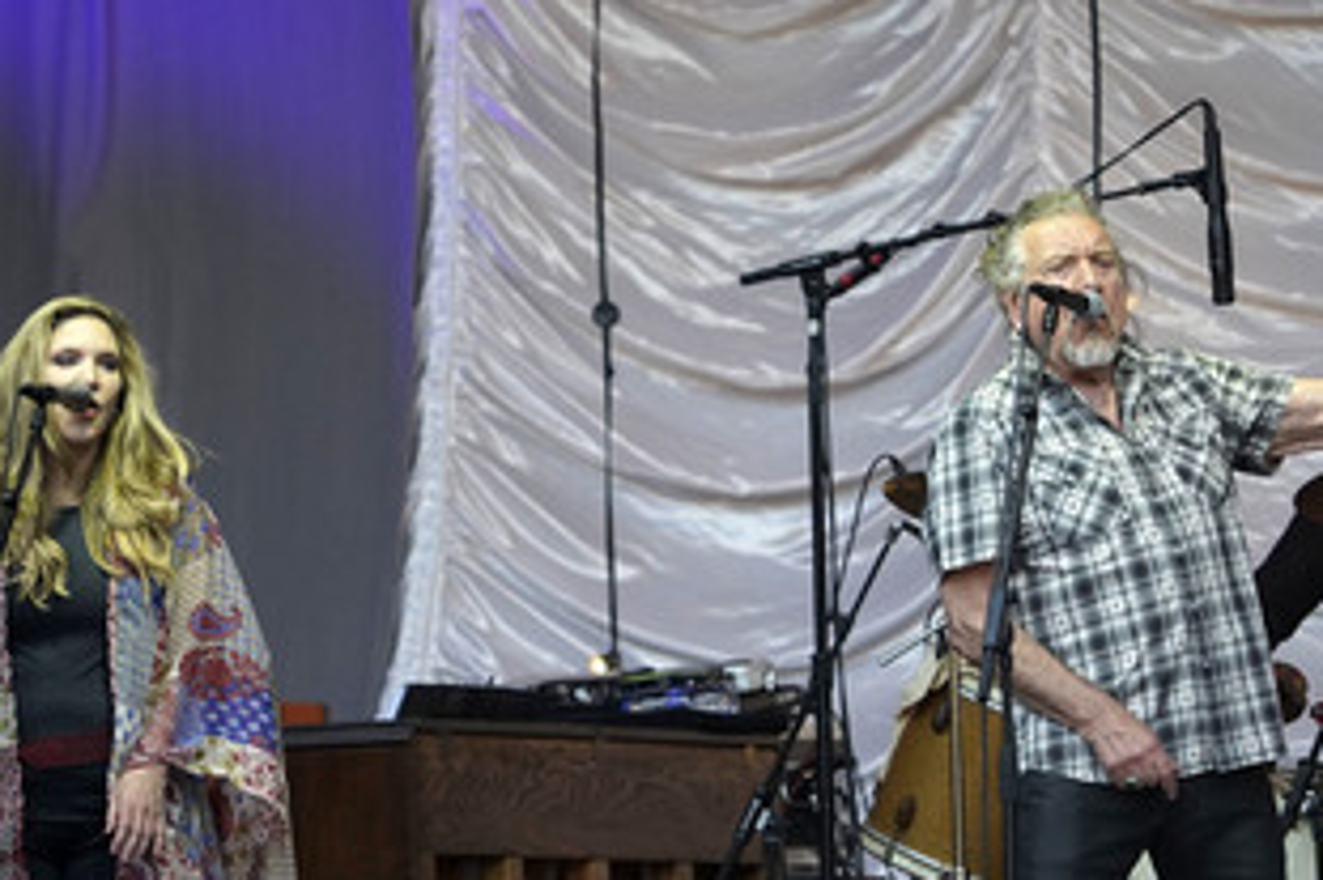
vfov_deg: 2.7
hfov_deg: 4.1
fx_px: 18475
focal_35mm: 503
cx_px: 772
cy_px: 531
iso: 2500
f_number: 6.3
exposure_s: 1/500
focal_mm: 347
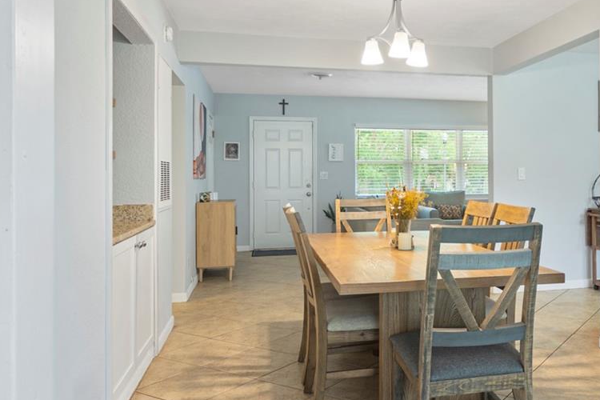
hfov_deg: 56.8
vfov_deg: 41.0
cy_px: 165
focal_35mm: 32
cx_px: 424
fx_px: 533
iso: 100
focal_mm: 10
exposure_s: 1/1.25
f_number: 4
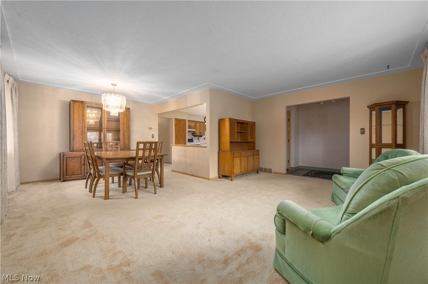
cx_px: 214
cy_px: 142
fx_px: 166
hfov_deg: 104.3
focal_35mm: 14
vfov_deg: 81.1
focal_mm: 14
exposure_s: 1/60
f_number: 8
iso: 200
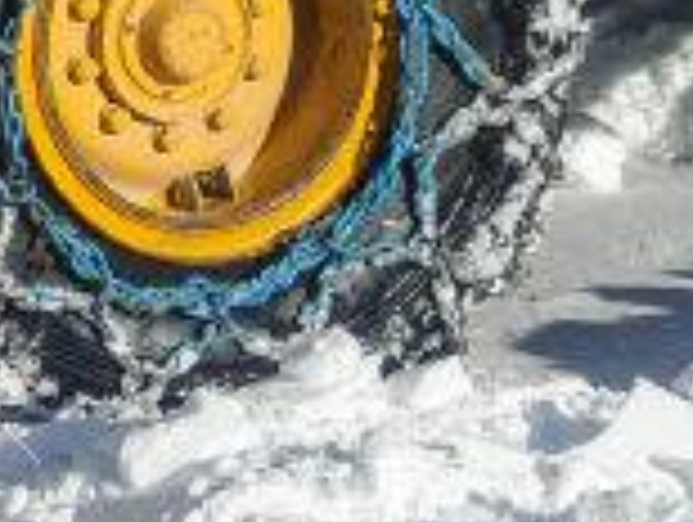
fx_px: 10547
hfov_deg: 3.7
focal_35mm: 526
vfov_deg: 2.8
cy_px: -992
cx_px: -446
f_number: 13
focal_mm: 65
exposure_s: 1/640
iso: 400
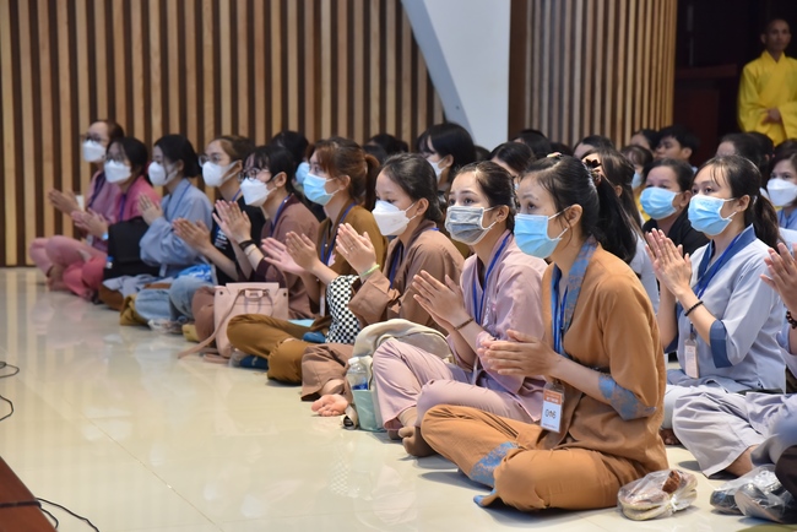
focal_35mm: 86
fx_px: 1905
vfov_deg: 15.9
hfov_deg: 23.6
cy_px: 266
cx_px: 398
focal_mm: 86
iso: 2000
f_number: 5
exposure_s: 1/160
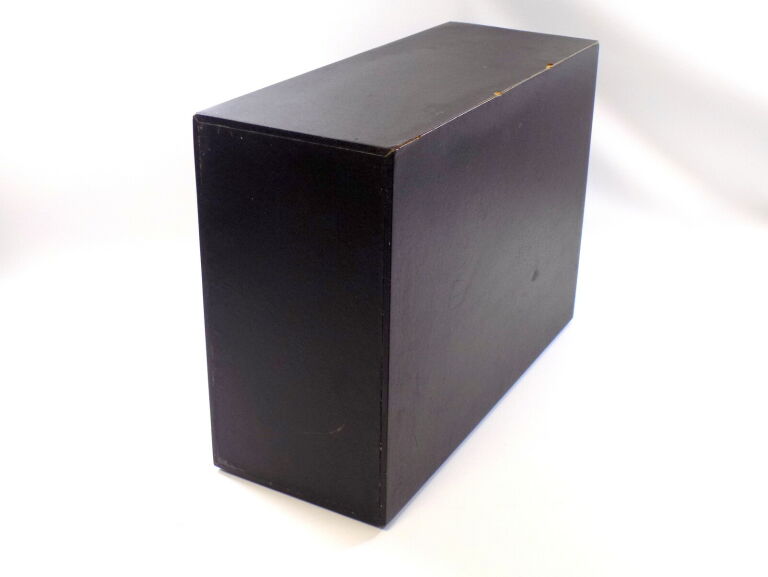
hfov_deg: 41.2
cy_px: 288
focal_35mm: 46
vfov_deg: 31.6
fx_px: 1021
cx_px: 384
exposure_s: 1/30
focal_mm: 8.1
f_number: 3.7
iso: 80
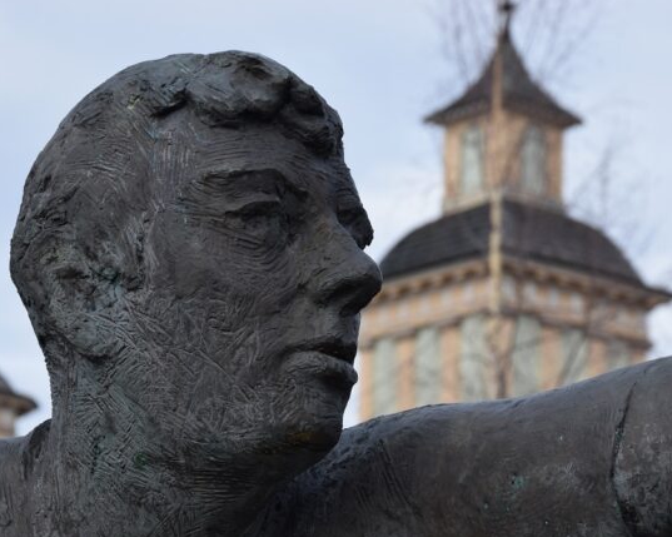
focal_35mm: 141
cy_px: 313
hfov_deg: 13.7
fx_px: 2803
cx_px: 335
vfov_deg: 10.9
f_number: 9
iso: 200
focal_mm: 70
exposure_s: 1/320
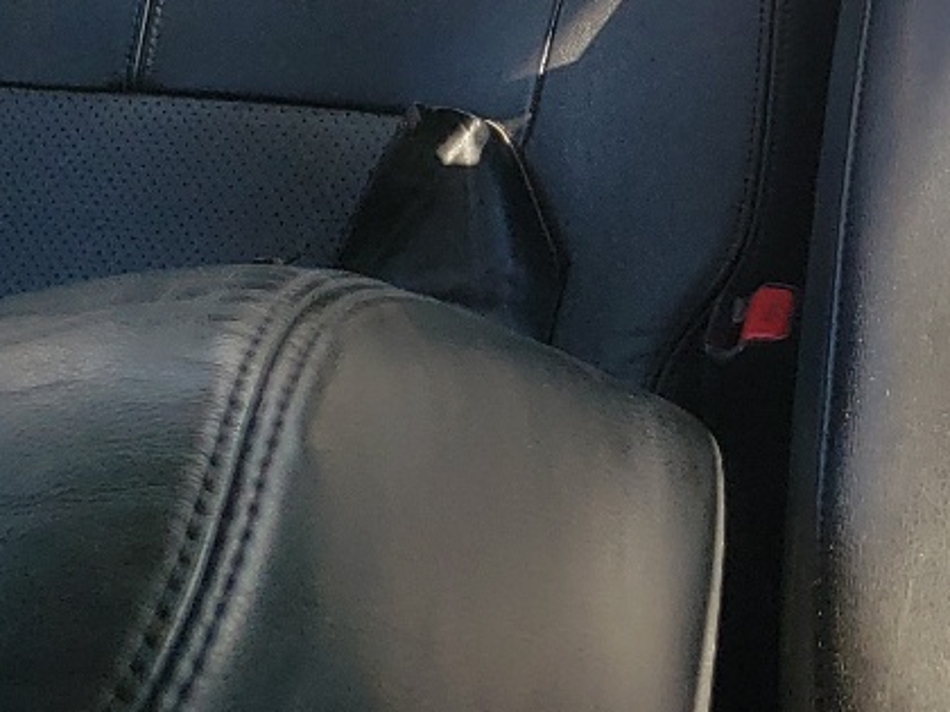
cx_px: 1068
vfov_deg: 13.4
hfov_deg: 19.0
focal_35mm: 99
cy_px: -561
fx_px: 2717
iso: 50
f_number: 1.5
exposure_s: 1/222
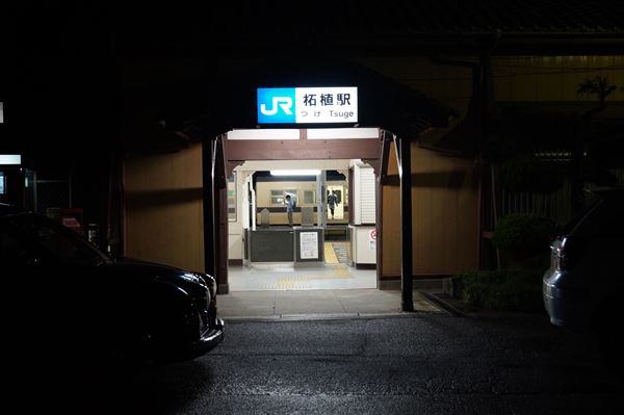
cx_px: 312
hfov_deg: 46.4
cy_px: 208
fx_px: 727
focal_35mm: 42
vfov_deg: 31.8
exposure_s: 1/60
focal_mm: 28
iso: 1600
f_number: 4
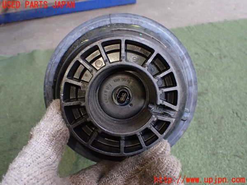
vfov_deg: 46.8
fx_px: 214
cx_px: 124
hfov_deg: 60.0
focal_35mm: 30
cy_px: 92
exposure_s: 1/125
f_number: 2.3
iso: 500
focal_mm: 5.4
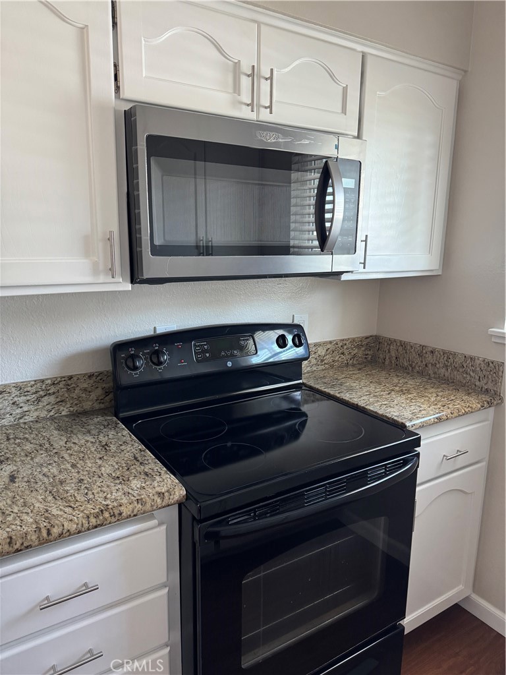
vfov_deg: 71.6
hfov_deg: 56.8
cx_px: 253
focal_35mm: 24
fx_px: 468
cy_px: 338
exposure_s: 1/48
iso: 400
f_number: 1.78
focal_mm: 6.76
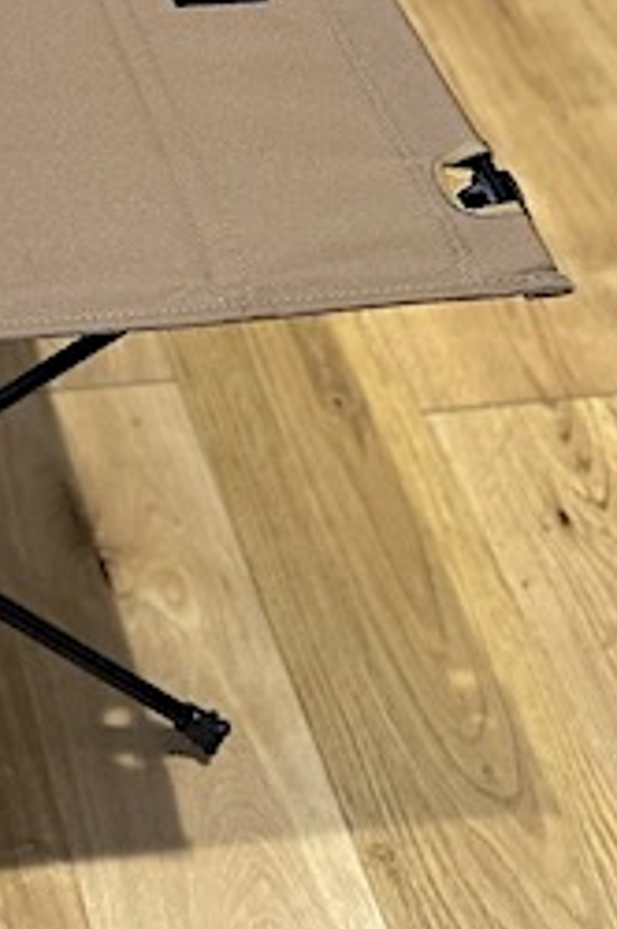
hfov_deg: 19.0
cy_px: 223
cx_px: -238
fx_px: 1676
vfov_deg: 30.4
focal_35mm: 65
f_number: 1.6
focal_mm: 5.1
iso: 500
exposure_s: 1/40
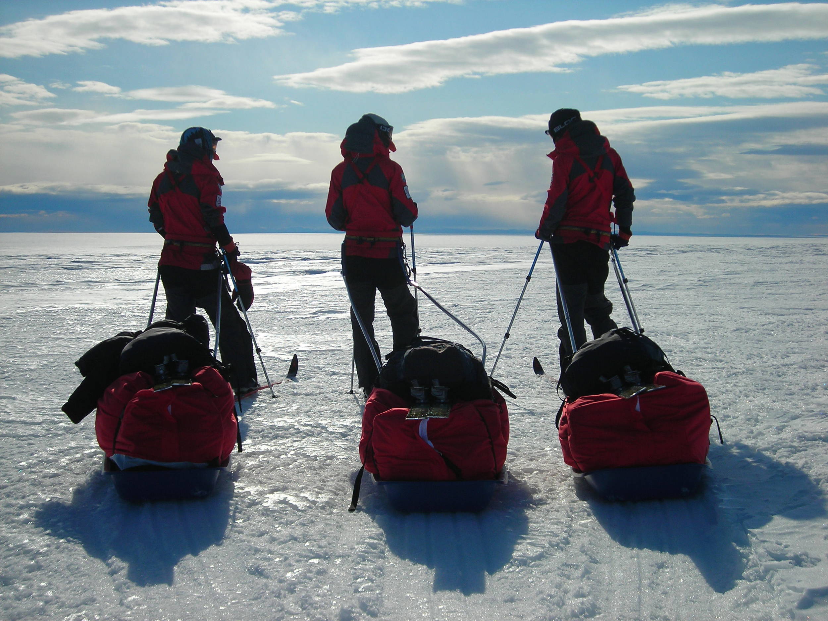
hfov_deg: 34.9
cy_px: 310
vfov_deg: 26.6
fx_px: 1316
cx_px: 414
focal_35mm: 55
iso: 50
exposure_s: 1/525
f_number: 7.3
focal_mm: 9.1
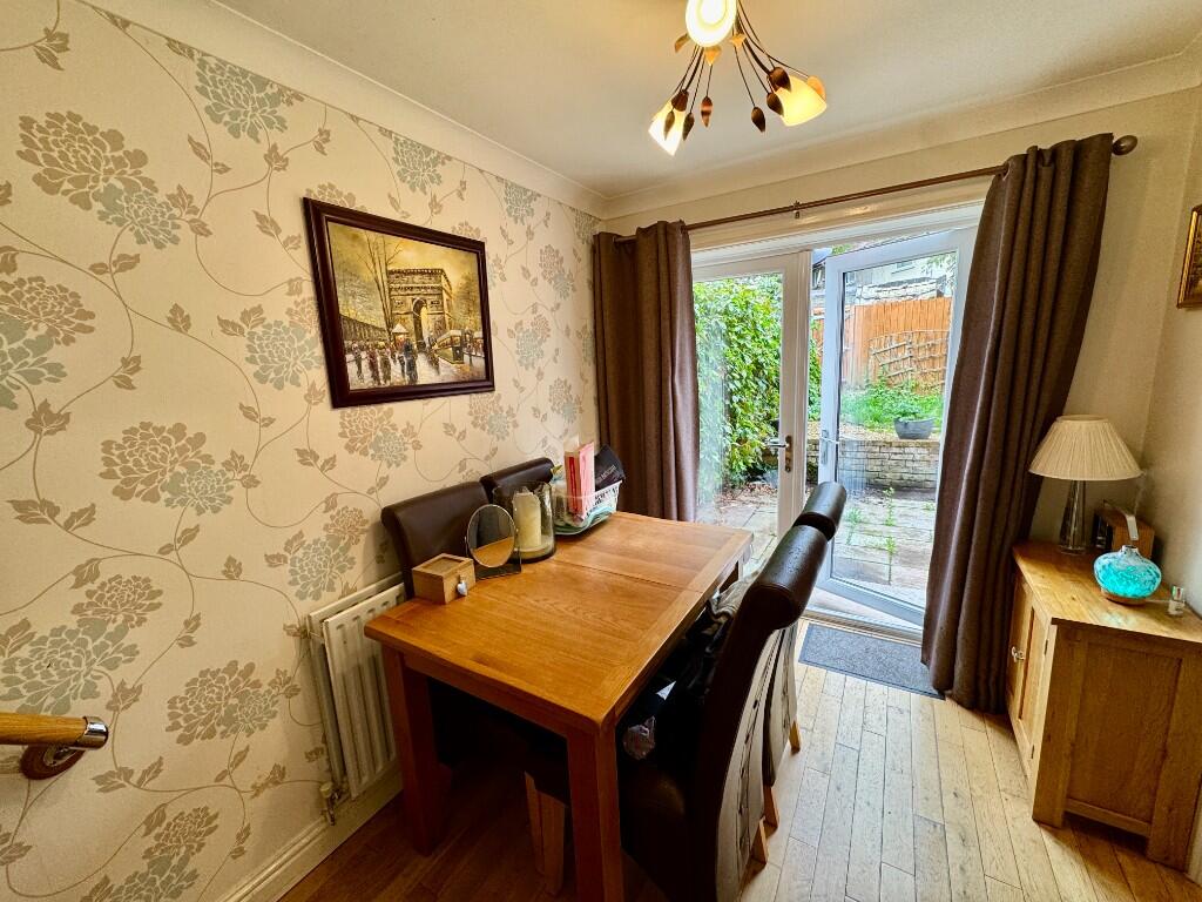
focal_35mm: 14
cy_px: 451
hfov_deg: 102.1
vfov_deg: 85.7
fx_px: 486
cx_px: 601
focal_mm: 2.22
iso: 125
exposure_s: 1/100
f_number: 2.2
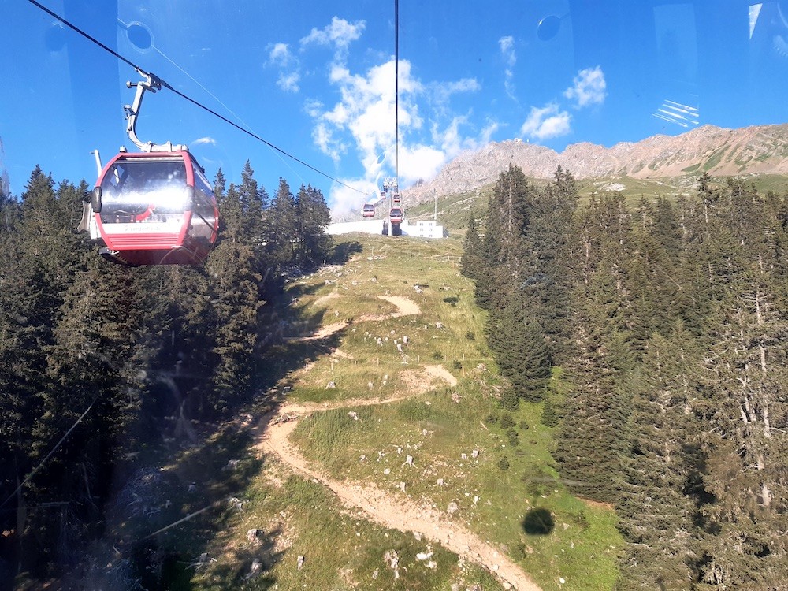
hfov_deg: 67.3
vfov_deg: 53.1
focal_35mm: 26
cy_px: 296
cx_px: 394
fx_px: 592
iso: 40
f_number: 1.7
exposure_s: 1/407
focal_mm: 3.92
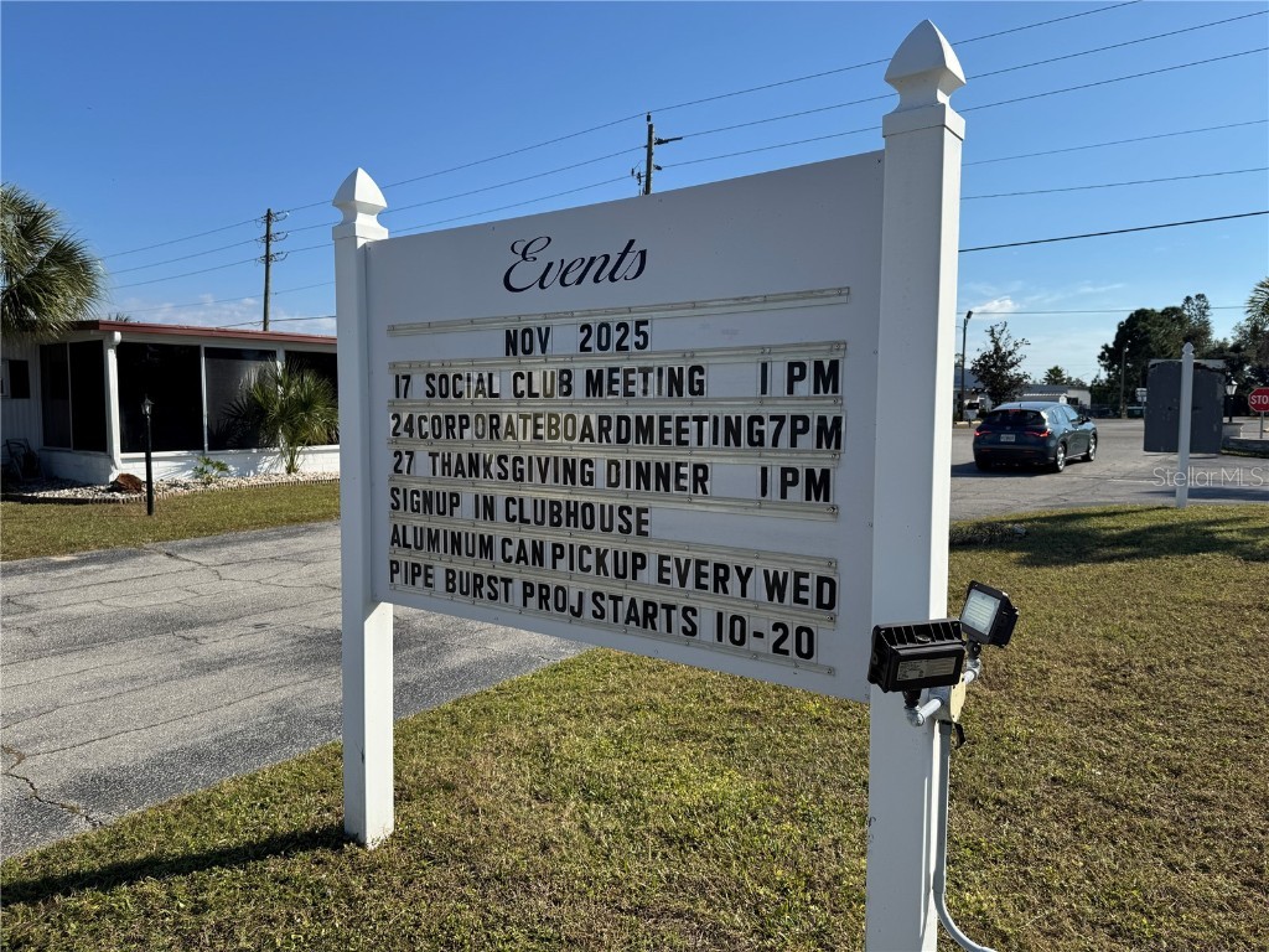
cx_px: 634
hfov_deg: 71.6
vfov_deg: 56.8
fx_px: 880
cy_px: 476
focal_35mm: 24
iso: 80
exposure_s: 1/4950
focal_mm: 6.76
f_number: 1.78
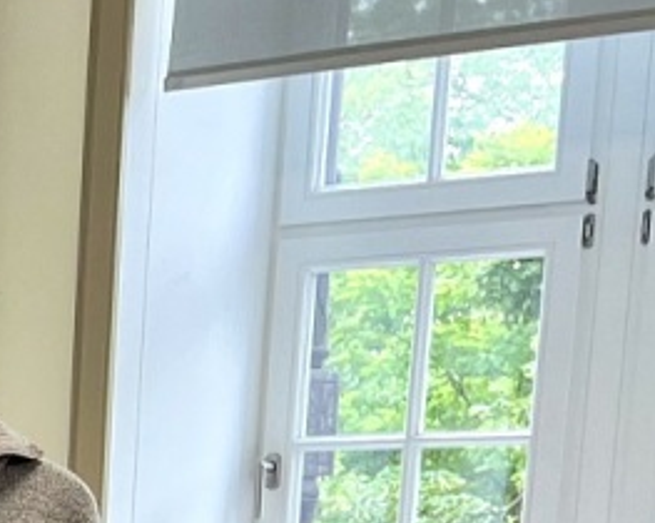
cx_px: -740
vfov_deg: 9.8
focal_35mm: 145
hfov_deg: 11.7
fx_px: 2809
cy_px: 1075
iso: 100
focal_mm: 5.1
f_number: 1.6
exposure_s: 1/100
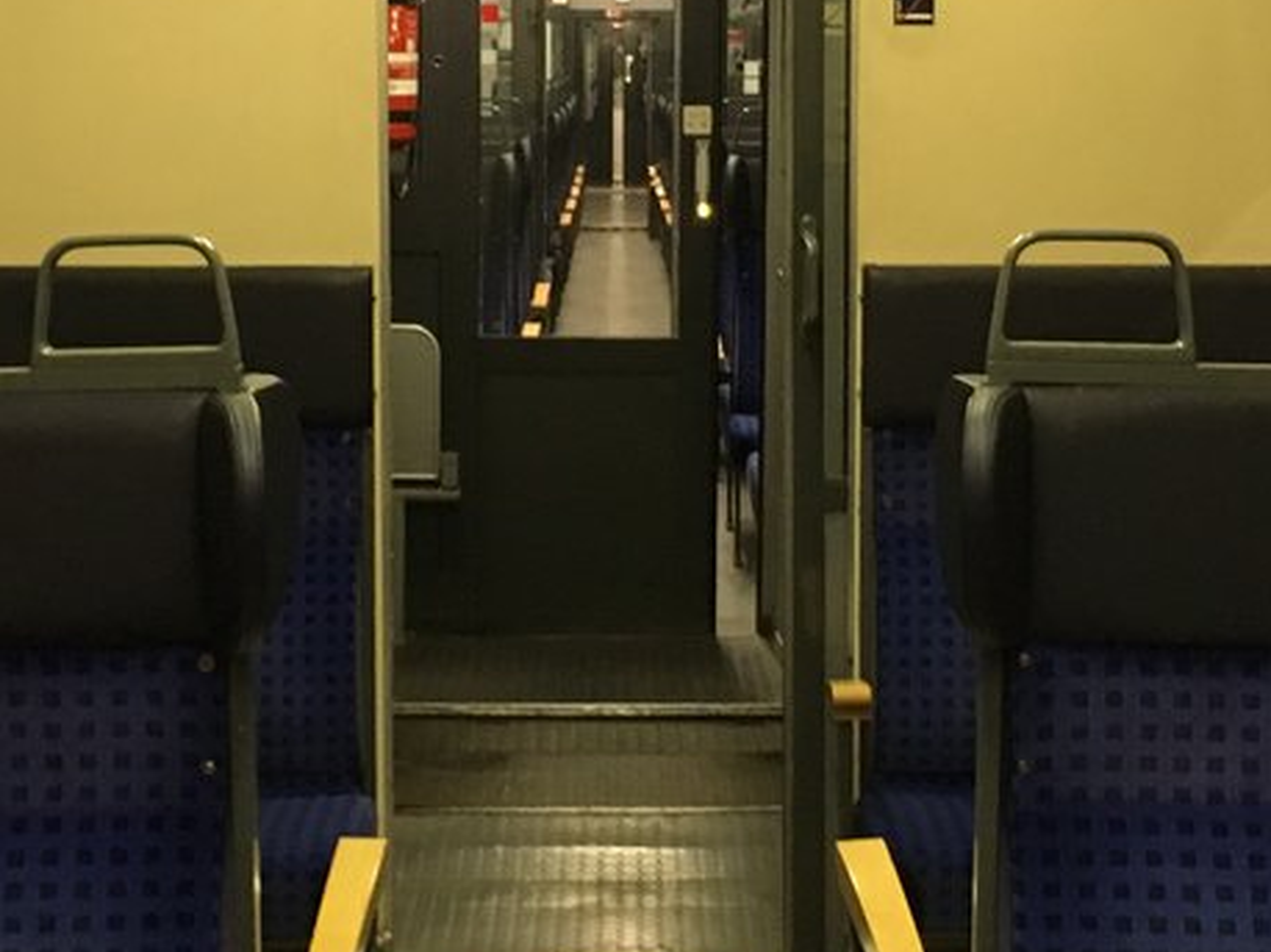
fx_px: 2789
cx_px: 638
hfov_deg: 25.7
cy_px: 322
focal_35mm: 76
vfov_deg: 19.3
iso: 200
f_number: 2.2
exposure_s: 1/25
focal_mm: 4.15
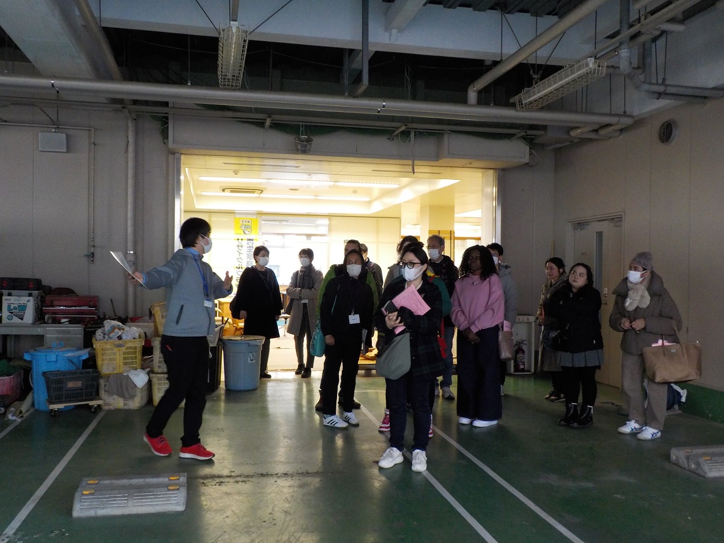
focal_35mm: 30
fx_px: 627
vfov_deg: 46.8
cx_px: 362
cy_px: 272
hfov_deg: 60.0
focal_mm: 4.1
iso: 320
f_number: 3.3
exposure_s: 1/30
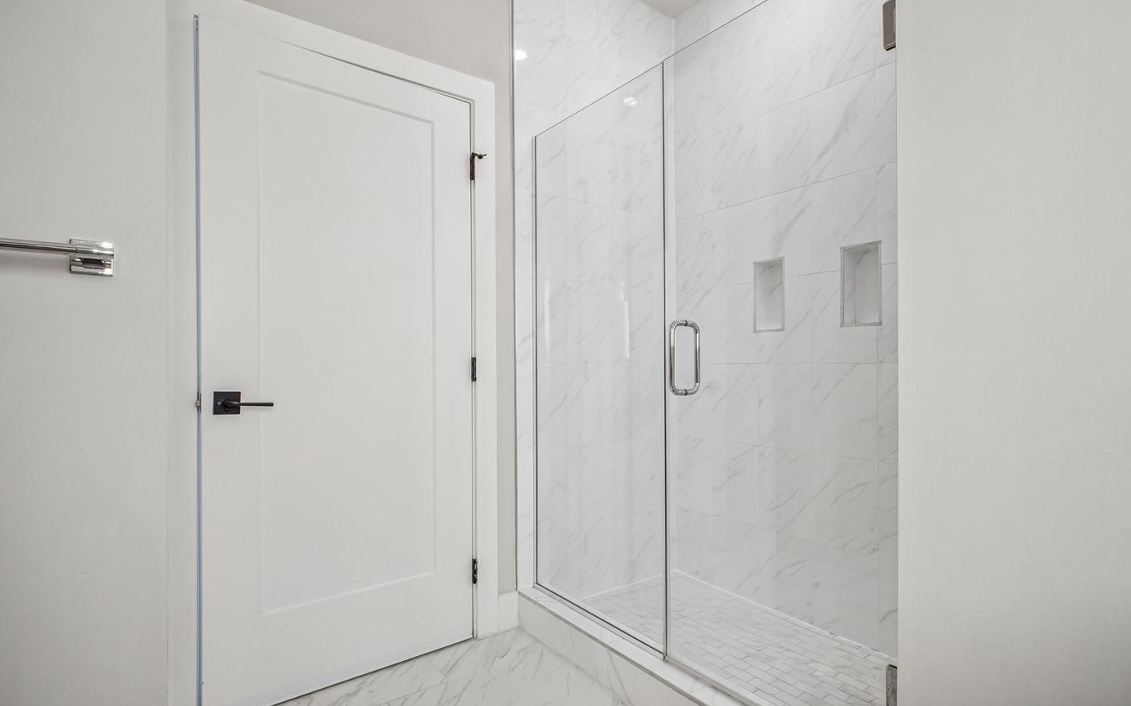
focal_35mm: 18
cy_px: 371
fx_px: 540
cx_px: 586
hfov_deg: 92.6
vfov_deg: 66.3
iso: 500
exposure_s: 1/10
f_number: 8
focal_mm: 11
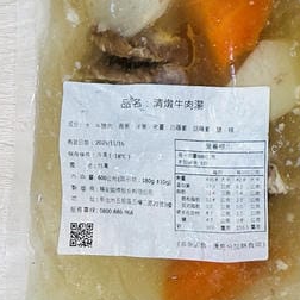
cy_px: -170
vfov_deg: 15.6
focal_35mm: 101
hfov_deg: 14.5
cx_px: 587
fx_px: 990
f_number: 1.78
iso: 64
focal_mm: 6.86
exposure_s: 1/120
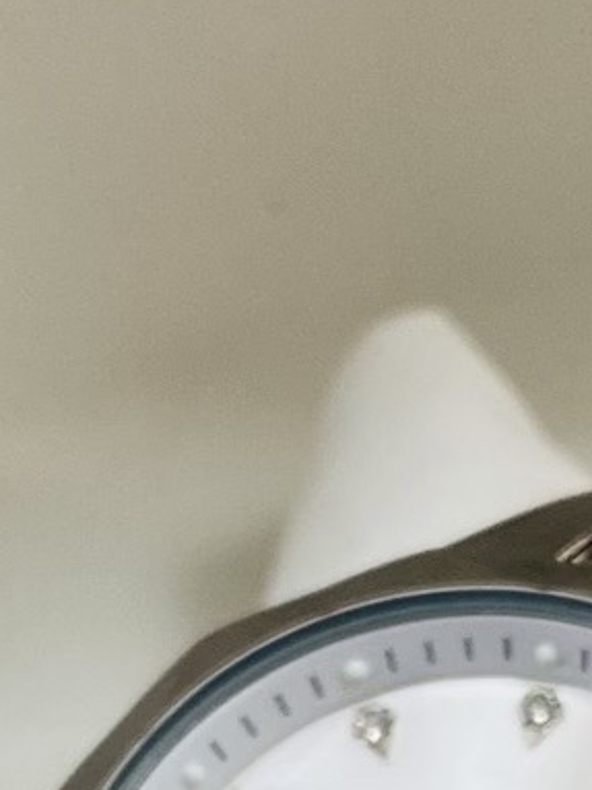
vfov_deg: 13.3
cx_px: 633
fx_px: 3126
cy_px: 1293
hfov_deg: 10.7
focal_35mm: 137
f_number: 1.8
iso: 80
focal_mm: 4.25
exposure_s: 1/101
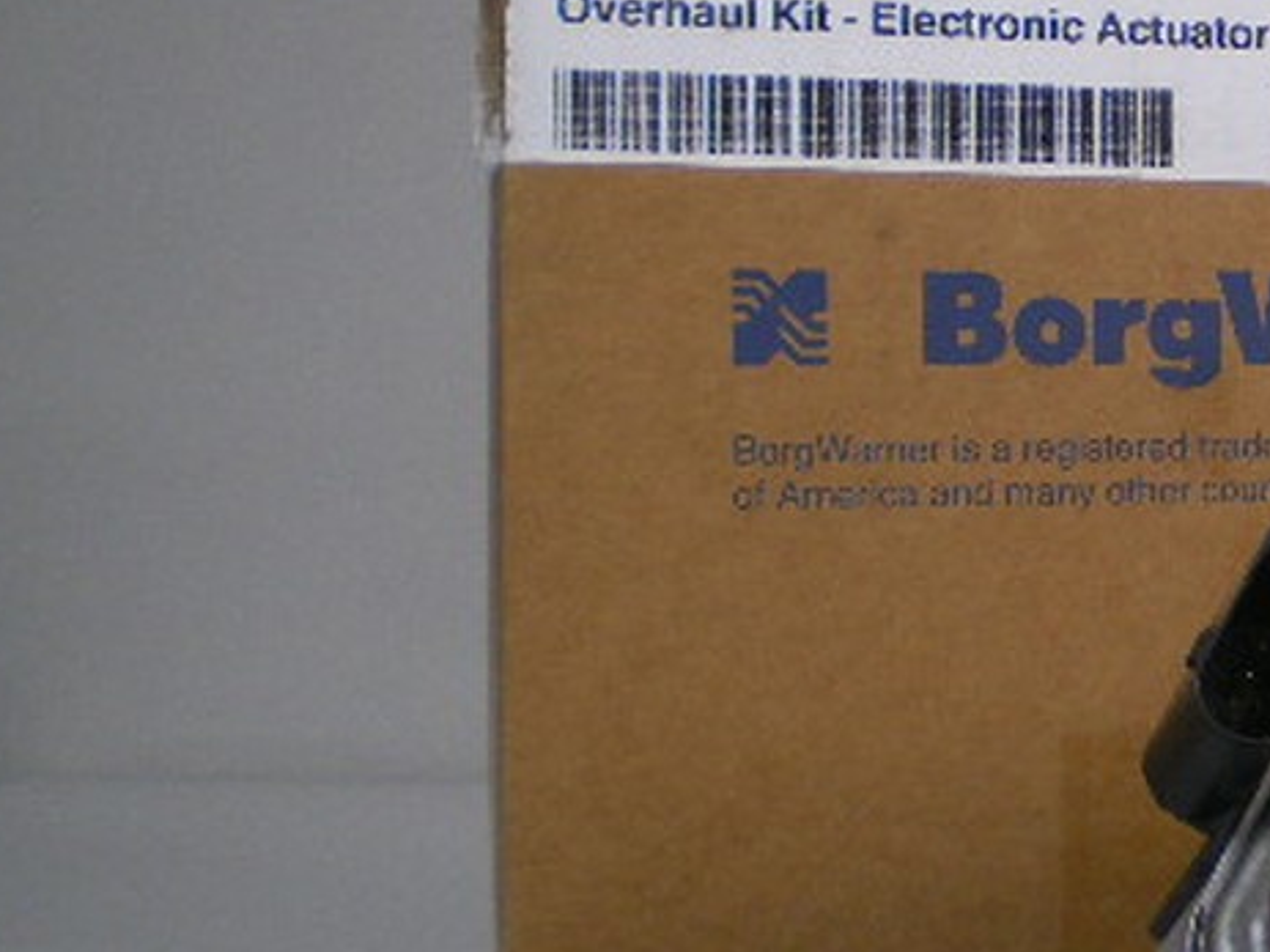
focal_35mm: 84
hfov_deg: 22.1
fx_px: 3081
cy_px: 475
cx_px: 1366
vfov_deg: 17.6
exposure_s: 1/30
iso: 125
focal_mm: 6.3
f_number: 3.1
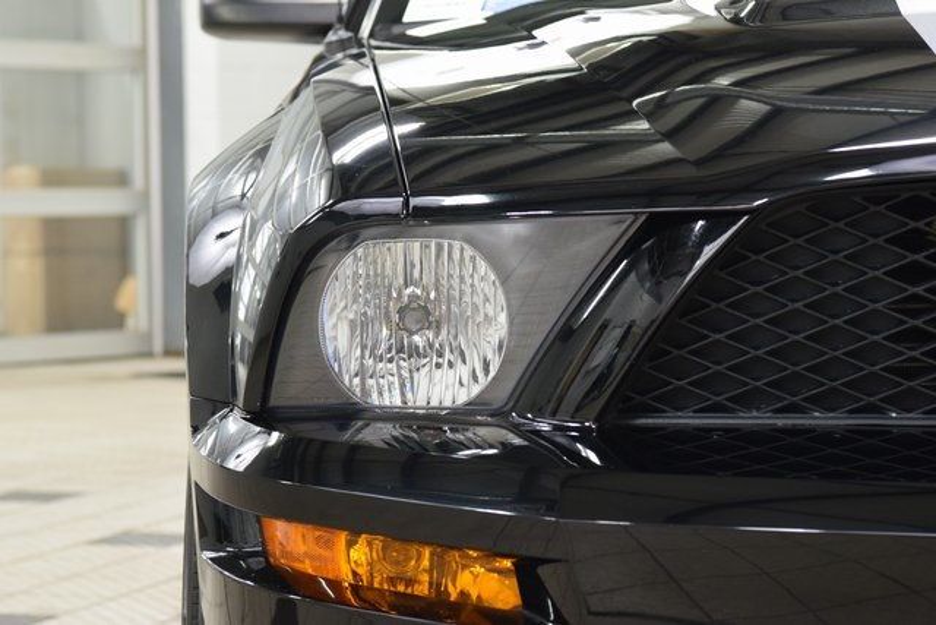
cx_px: 468
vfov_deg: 13.0
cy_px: 312
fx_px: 2730
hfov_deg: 19.5
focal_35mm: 105
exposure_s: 1/30
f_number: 5.6
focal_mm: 70
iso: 1600
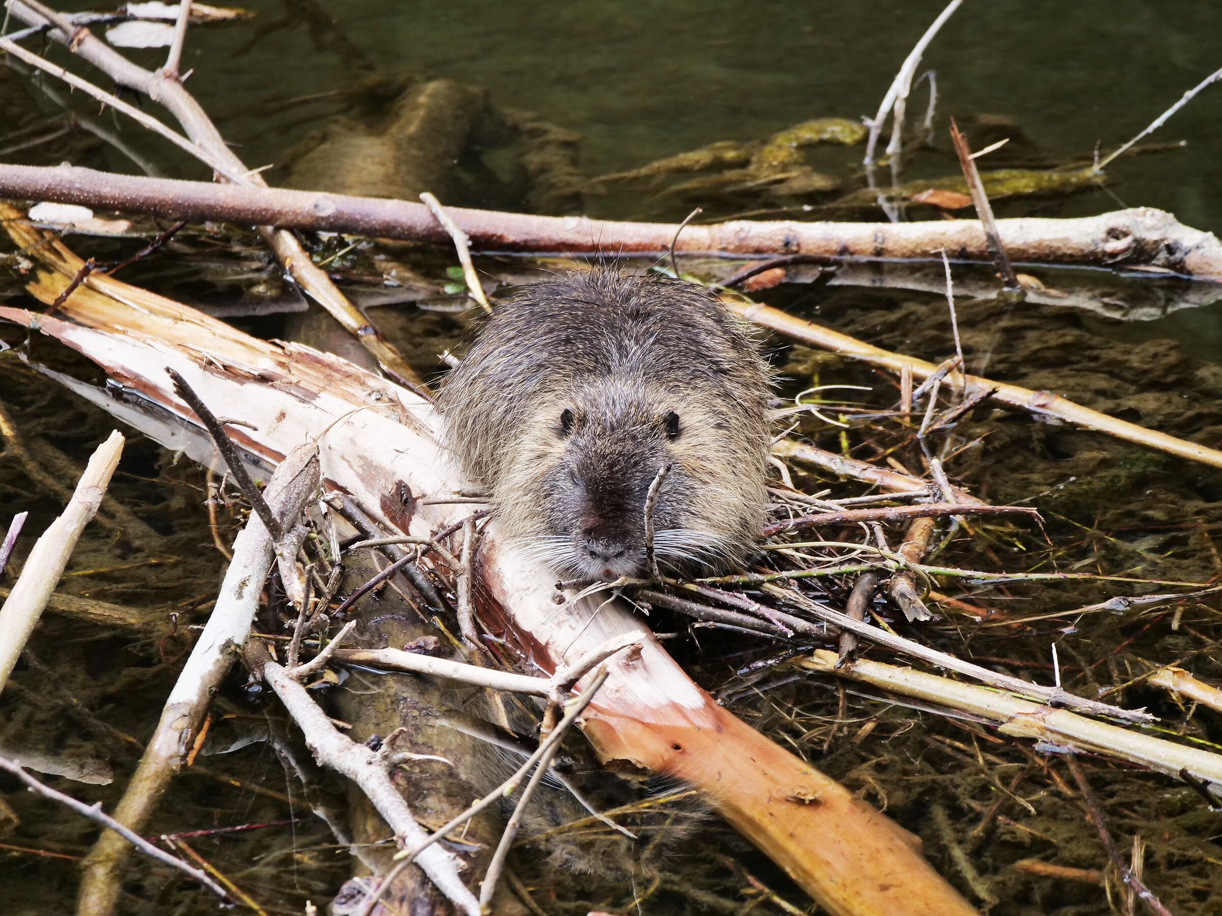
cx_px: 611
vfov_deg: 1.9
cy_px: 458
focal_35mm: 800
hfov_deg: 2.5
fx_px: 28241
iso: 400
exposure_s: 1/250
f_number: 6.3
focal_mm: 400
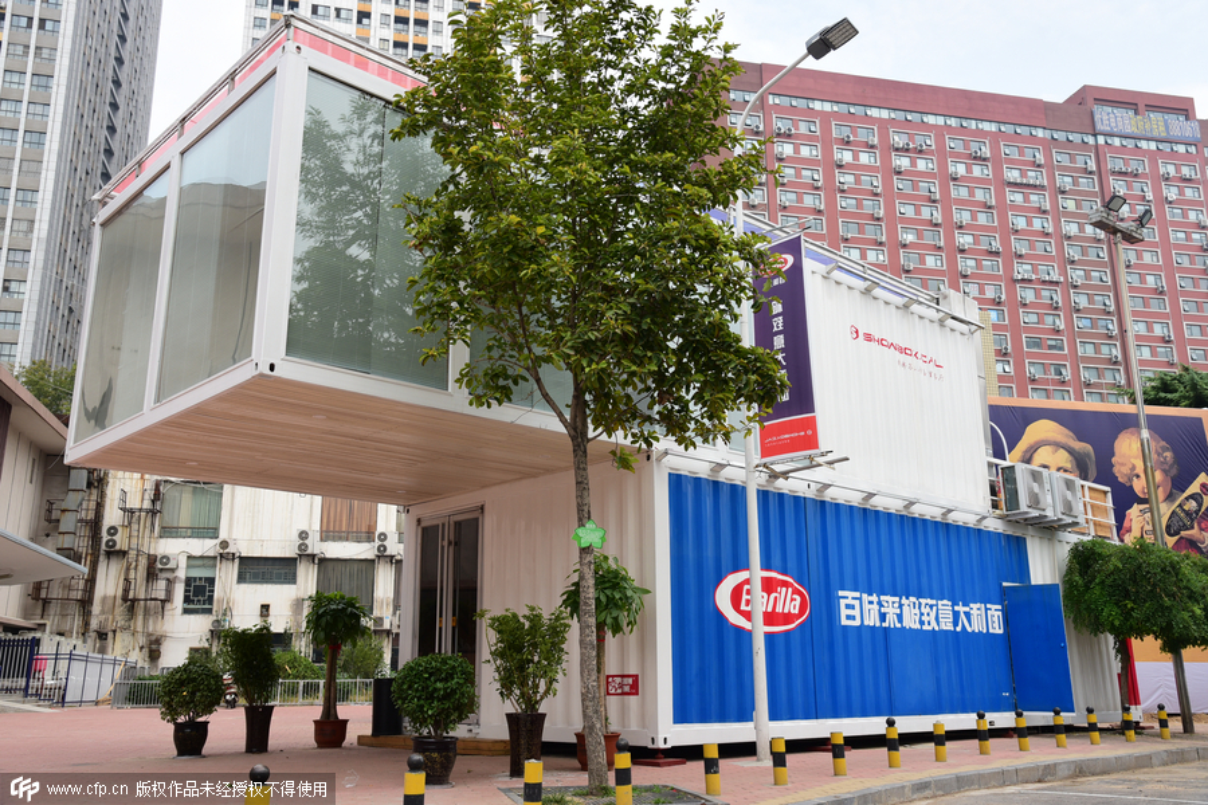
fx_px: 1074
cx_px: 604
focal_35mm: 32
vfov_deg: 41.1
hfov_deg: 58.7
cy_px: 402
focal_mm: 32
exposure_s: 1/320
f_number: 9
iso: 320
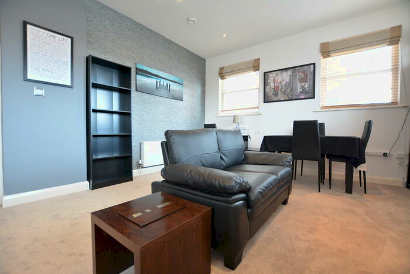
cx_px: 205
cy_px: 137
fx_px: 171
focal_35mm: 15
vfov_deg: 77.4
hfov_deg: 100.4
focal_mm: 10
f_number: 3.5
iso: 1600
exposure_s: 1/50
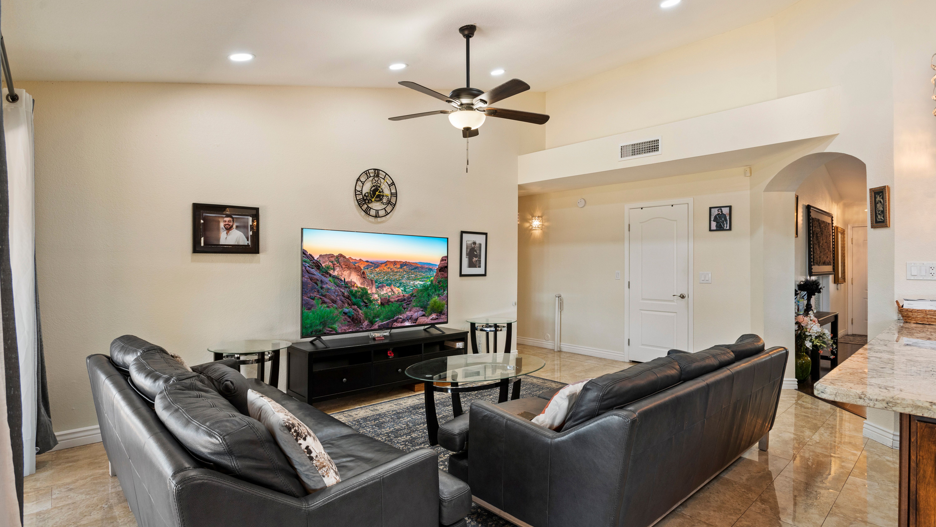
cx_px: 473
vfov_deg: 61.0
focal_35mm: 18
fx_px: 447
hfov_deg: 92.7
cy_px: 251
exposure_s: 1/15
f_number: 8
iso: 800
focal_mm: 17
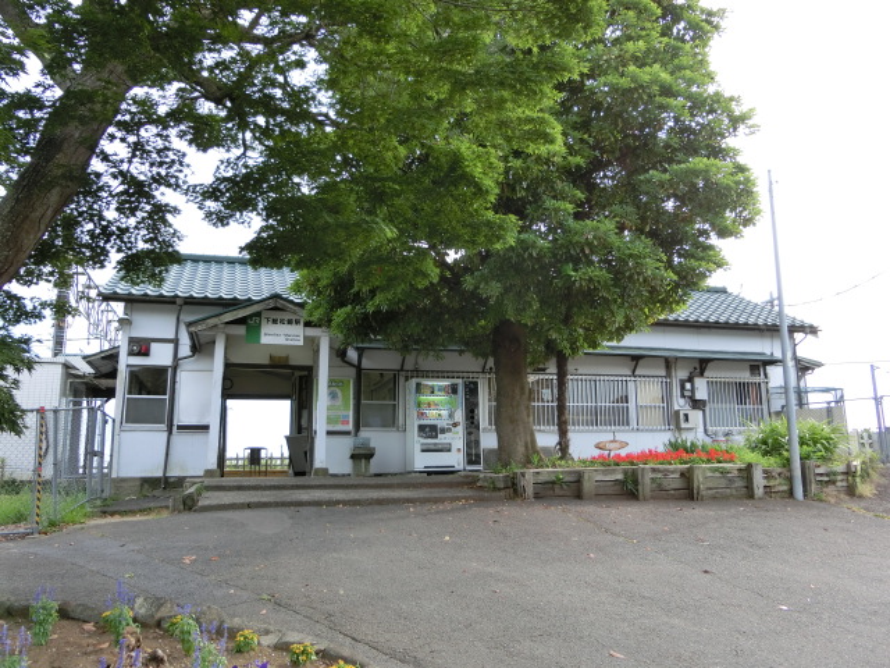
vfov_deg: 48.2
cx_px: 445
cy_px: 334
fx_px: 746
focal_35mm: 29
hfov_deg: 61.7
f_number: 3.7
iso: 80
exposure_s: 1/160
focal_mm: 5.2
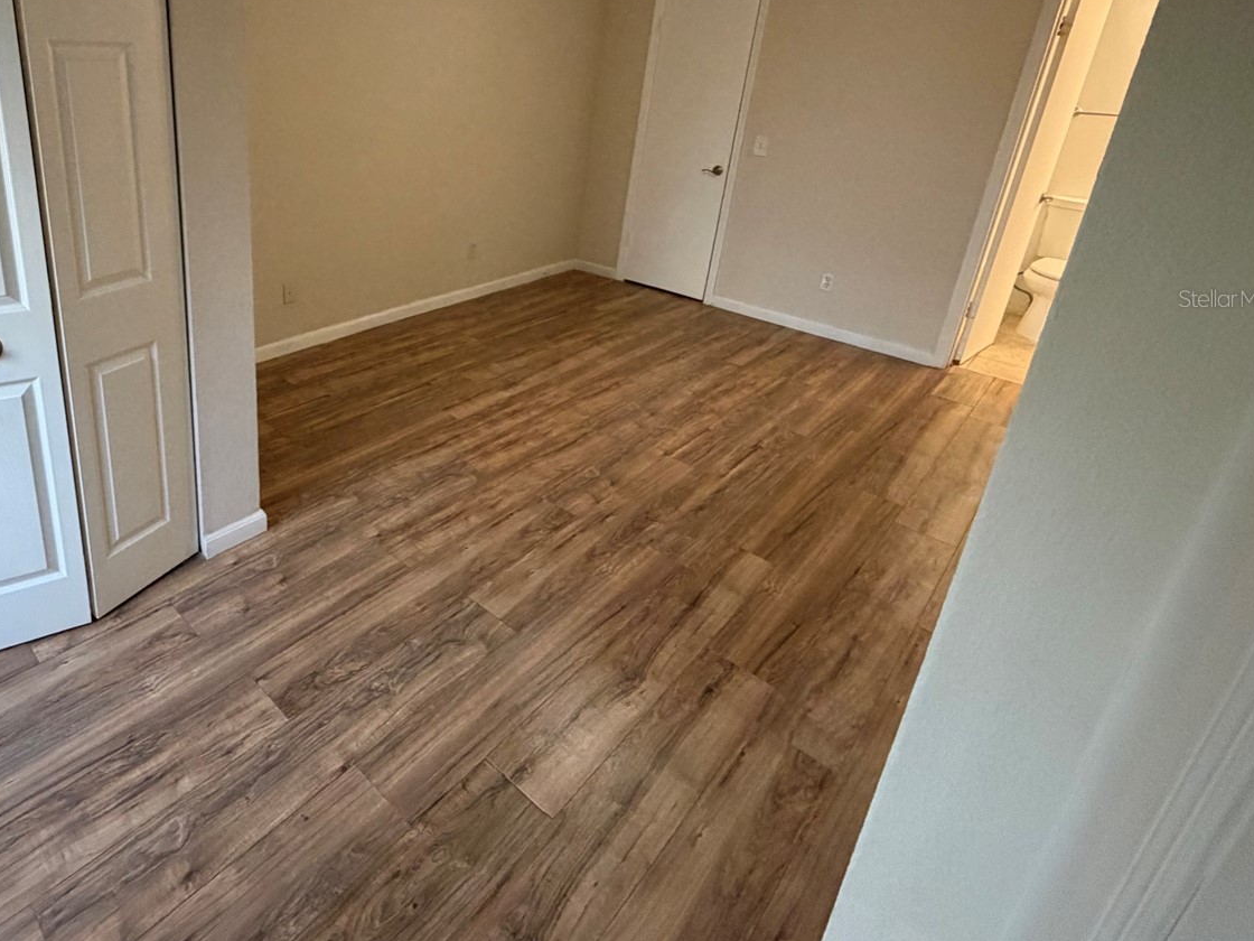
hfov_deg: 78.3
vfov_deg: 63.9
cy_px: 298
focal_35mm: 20
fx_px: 725
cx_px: 389
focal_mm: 2.22
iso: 400
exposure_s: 1/60
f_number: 2.2
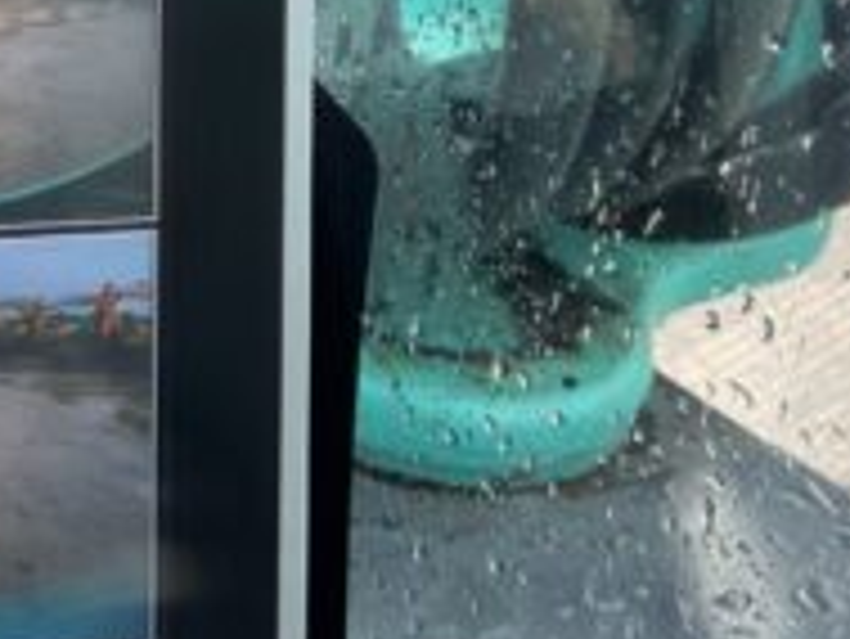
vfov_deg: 14.4
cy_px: -238
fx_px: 2408
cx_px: -85
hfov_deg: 19.2
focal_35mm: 98
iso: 25
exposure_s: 1/105
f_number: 1.8
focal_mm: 3
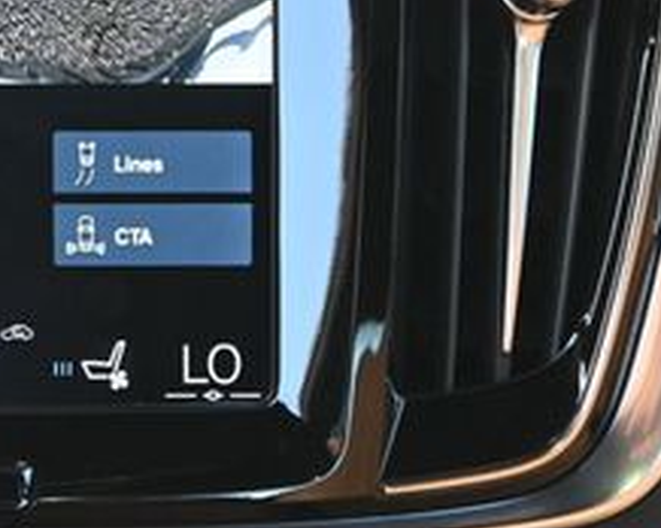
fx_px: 4046
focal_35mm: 207
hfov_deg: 9.3
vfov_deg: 7.4
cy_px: -39
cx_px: -61
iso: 1800
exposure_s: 1/125
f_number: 6.3
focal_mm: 50
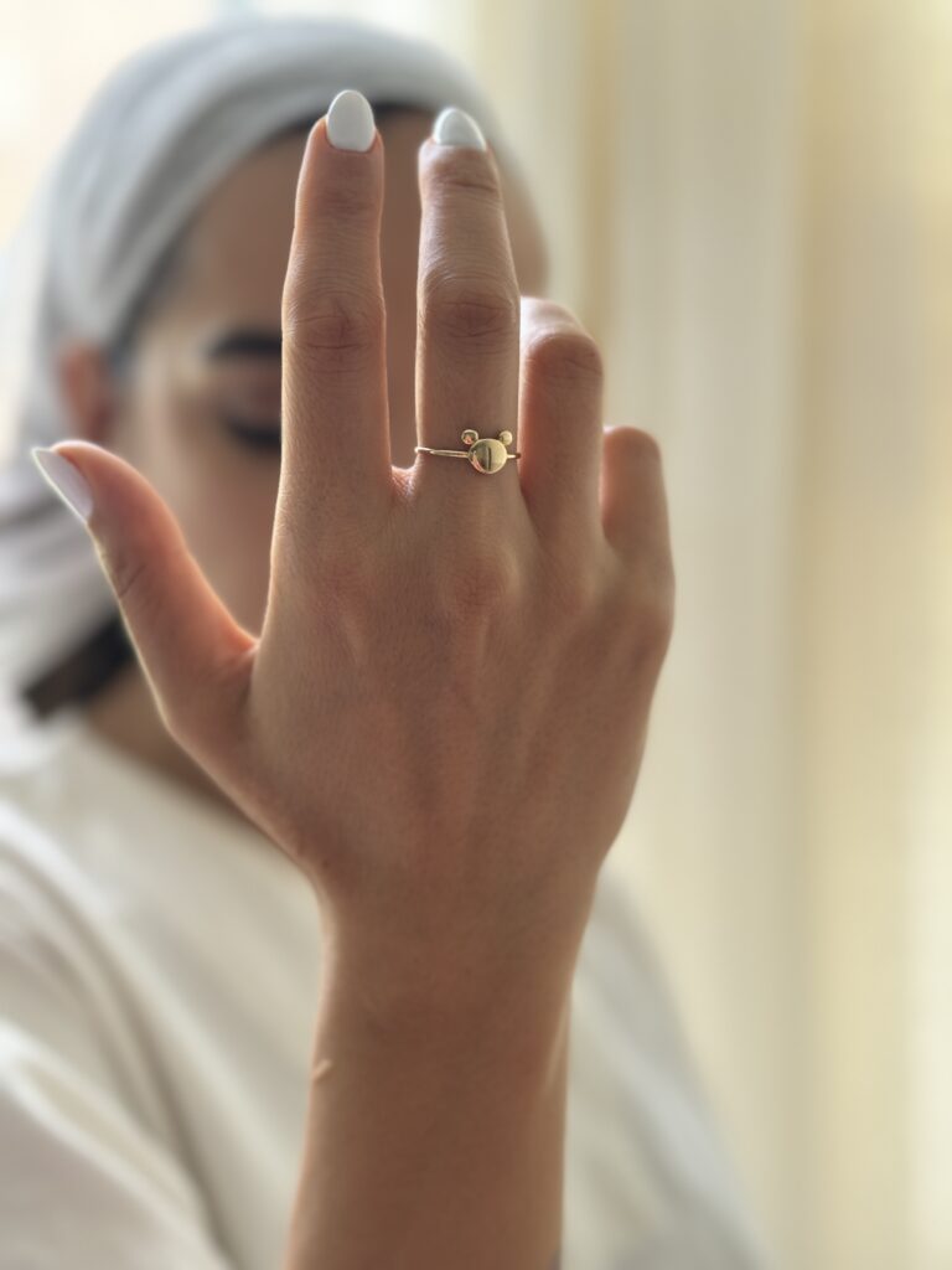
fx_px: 1760
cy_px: 635
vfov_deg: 39.7
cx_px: 476
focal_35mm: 48
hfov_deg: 30.3
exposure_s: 1/66
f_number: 1.78
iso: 100
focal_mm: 6.76
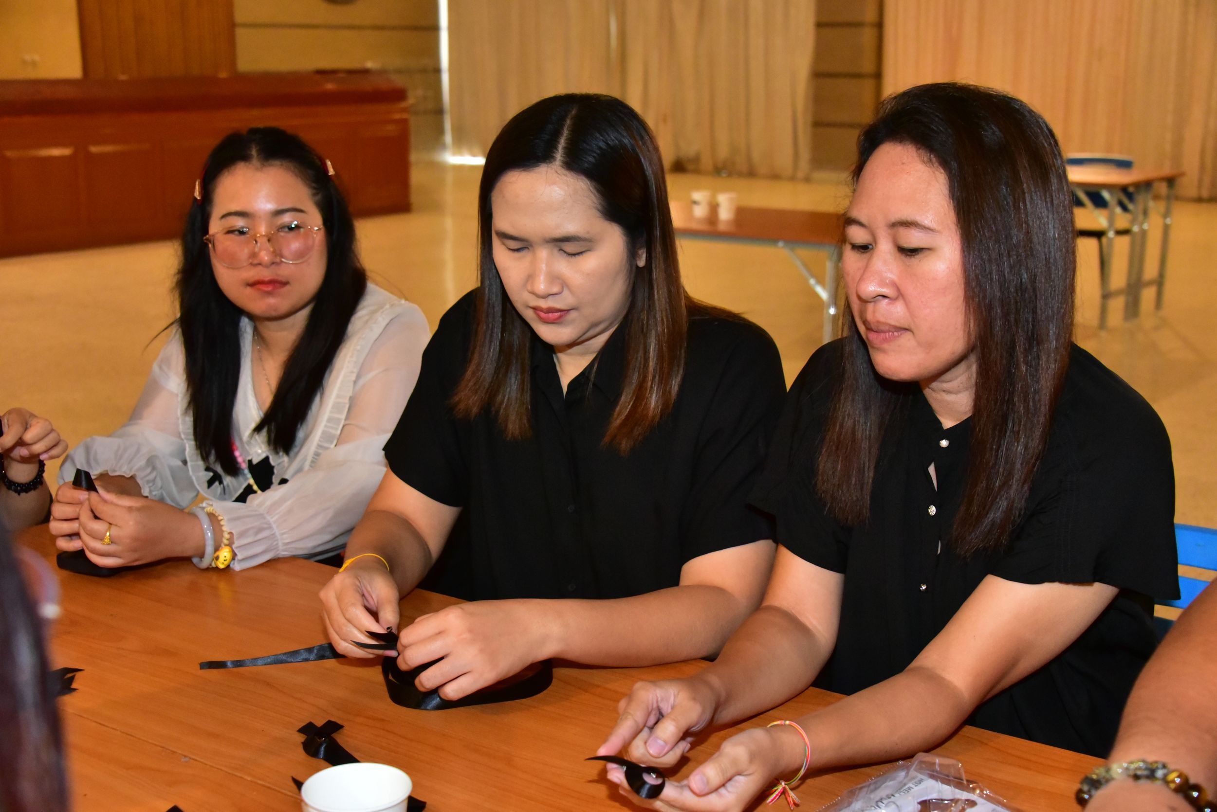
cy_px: 406
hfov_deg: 43.6
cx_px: 608
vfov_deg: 29.9
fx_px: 1522
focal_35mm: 45
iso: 8000
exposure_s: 1/100
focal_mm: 45
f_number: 6.3
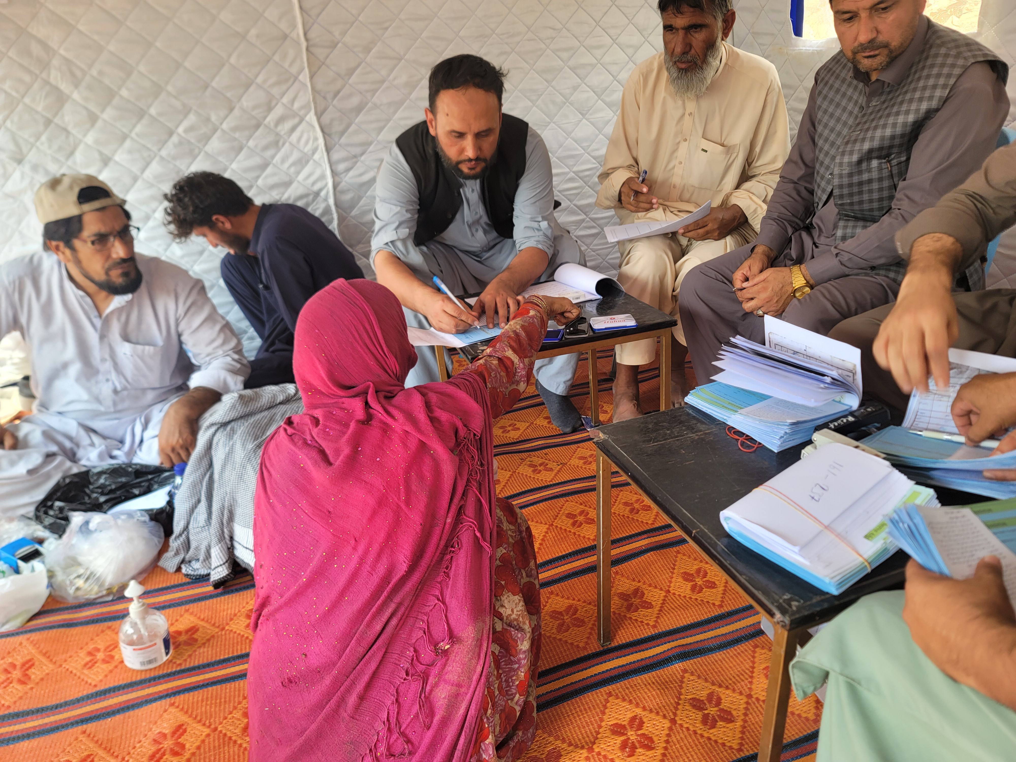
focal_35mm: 25
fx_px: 734
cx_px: 508
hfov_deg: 69.4
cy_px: 381
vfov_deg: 54.9
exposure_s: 1/100
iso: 32
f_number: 1.8
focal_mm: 7
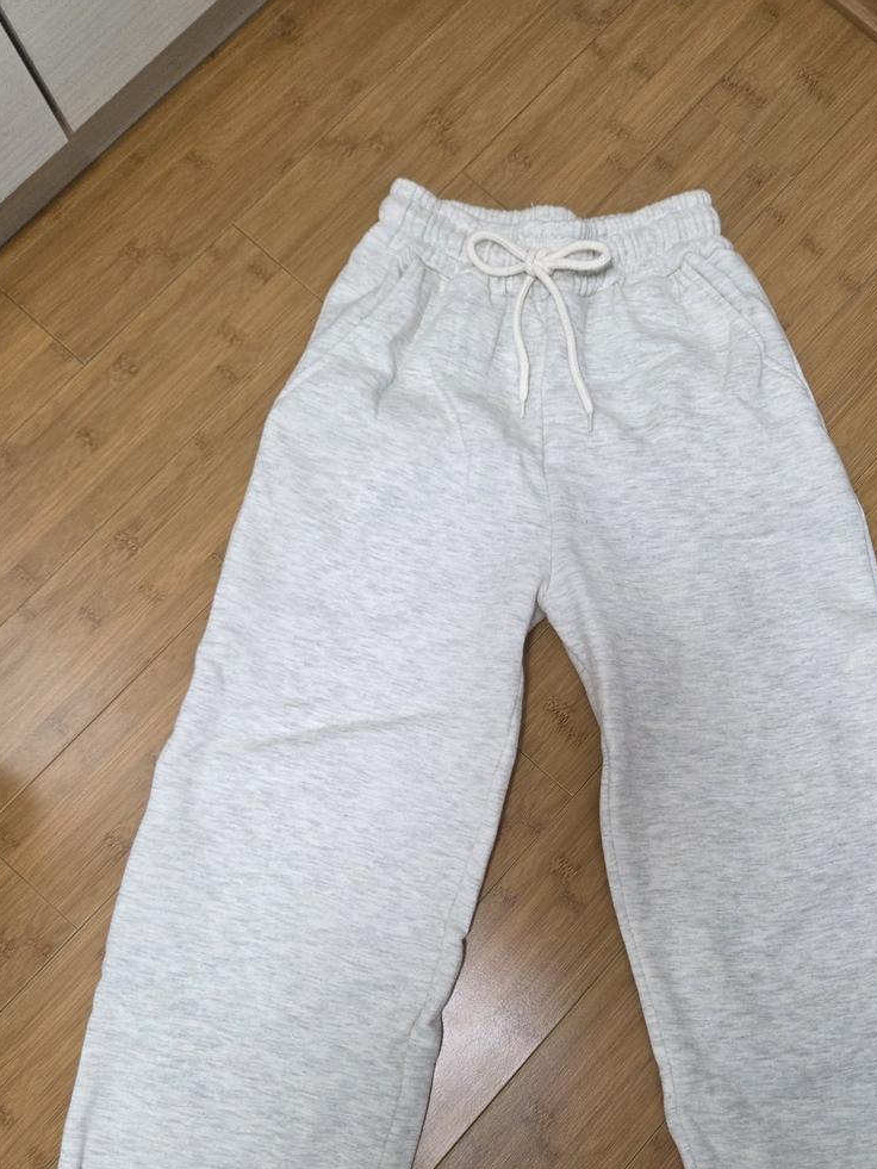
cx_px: 549
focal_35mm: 30
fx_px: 1013
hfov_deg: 46.4
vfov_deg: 59.0
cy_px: 752
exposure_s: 1/120
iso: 250
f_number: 1.8
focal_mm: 5.4
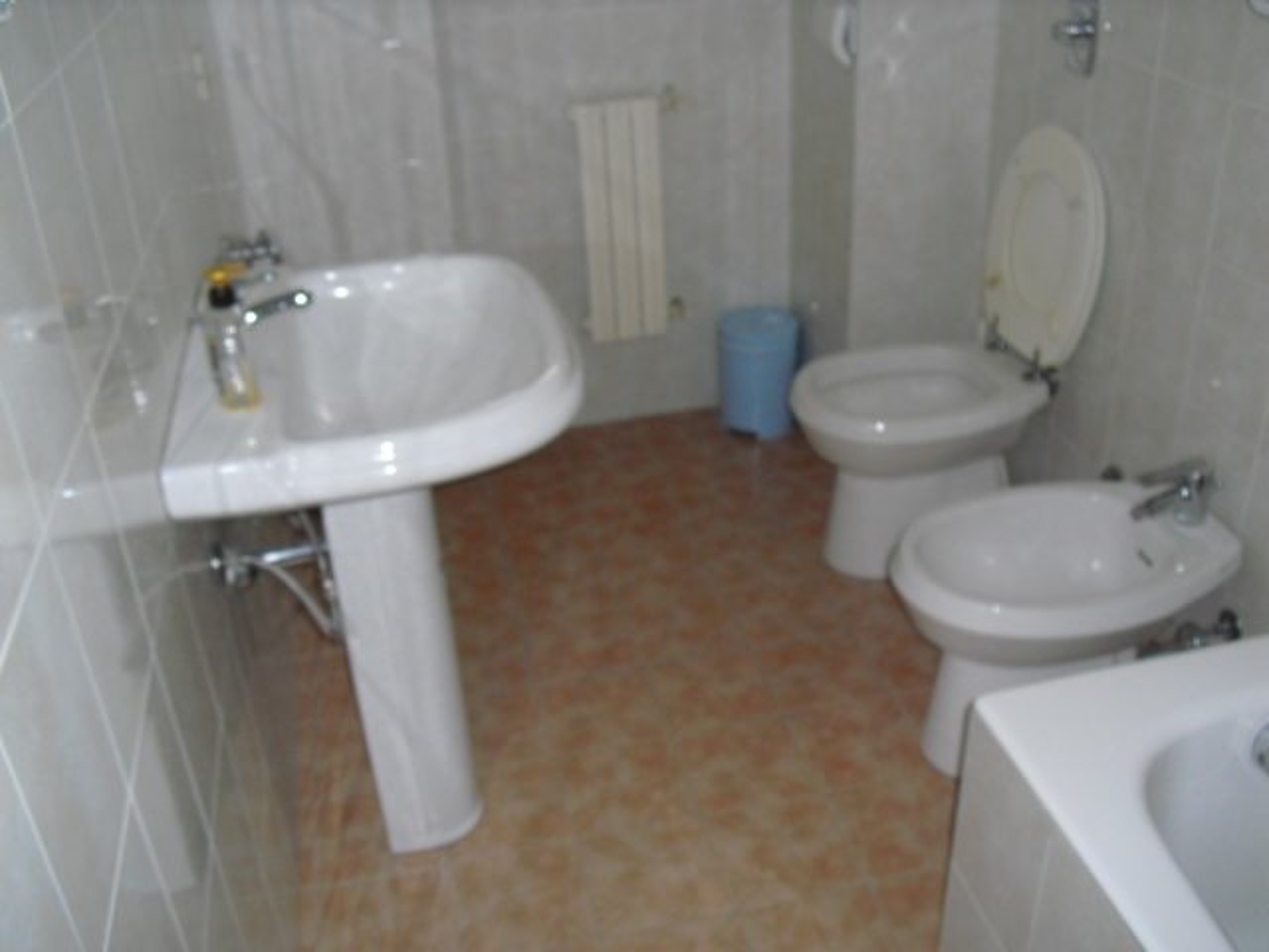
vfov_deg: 39.7
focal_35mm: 36
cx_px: 634
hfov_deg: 51.4
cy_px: 476
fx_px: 1320
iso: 200
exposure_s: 1/60
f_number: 3.1
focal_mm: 6.3
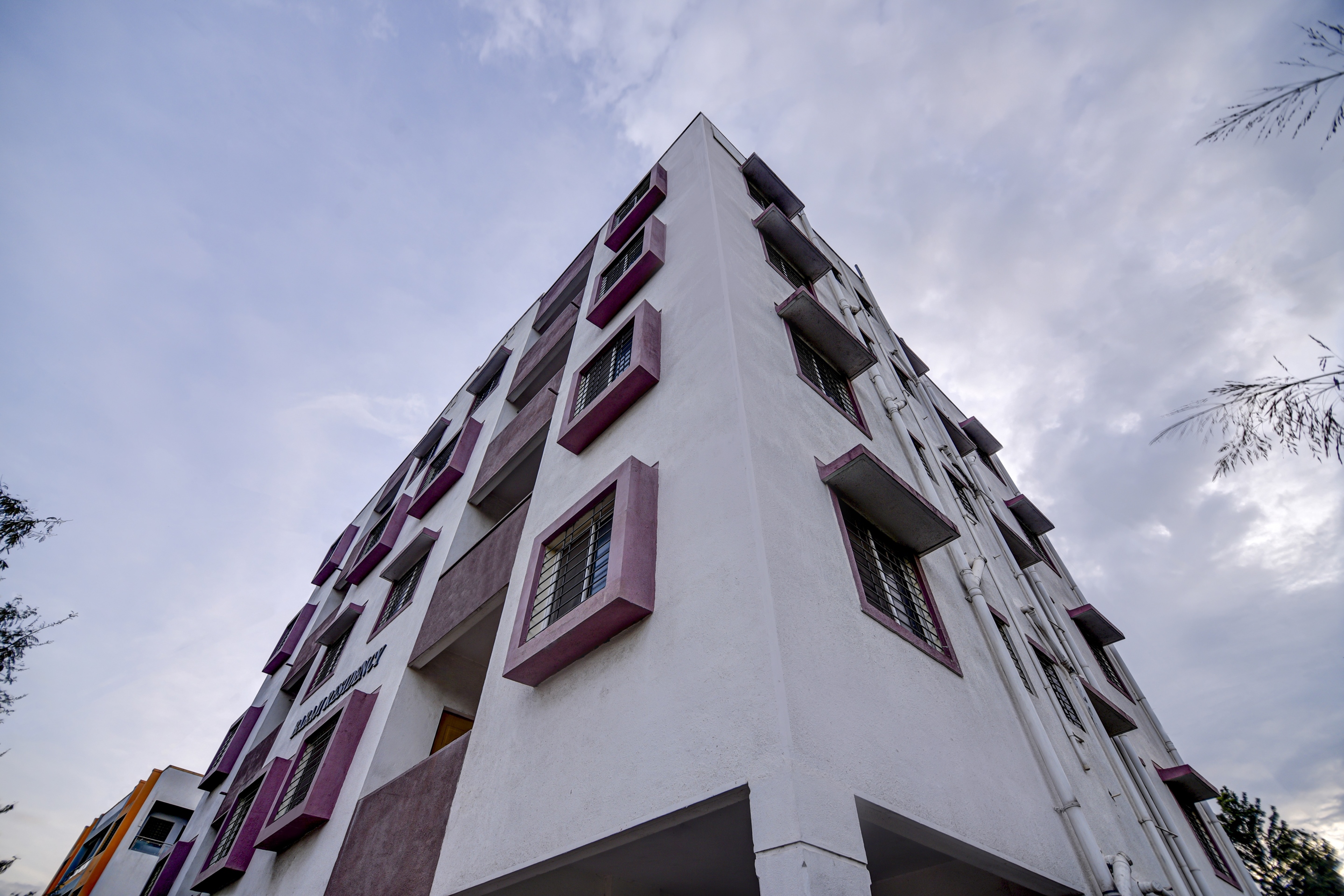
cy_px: 448
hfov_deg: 96.7
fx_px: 597
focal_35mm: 16
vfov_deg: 73.7
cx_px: 672
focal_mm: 16
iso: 400
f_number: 8
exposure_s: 1/160
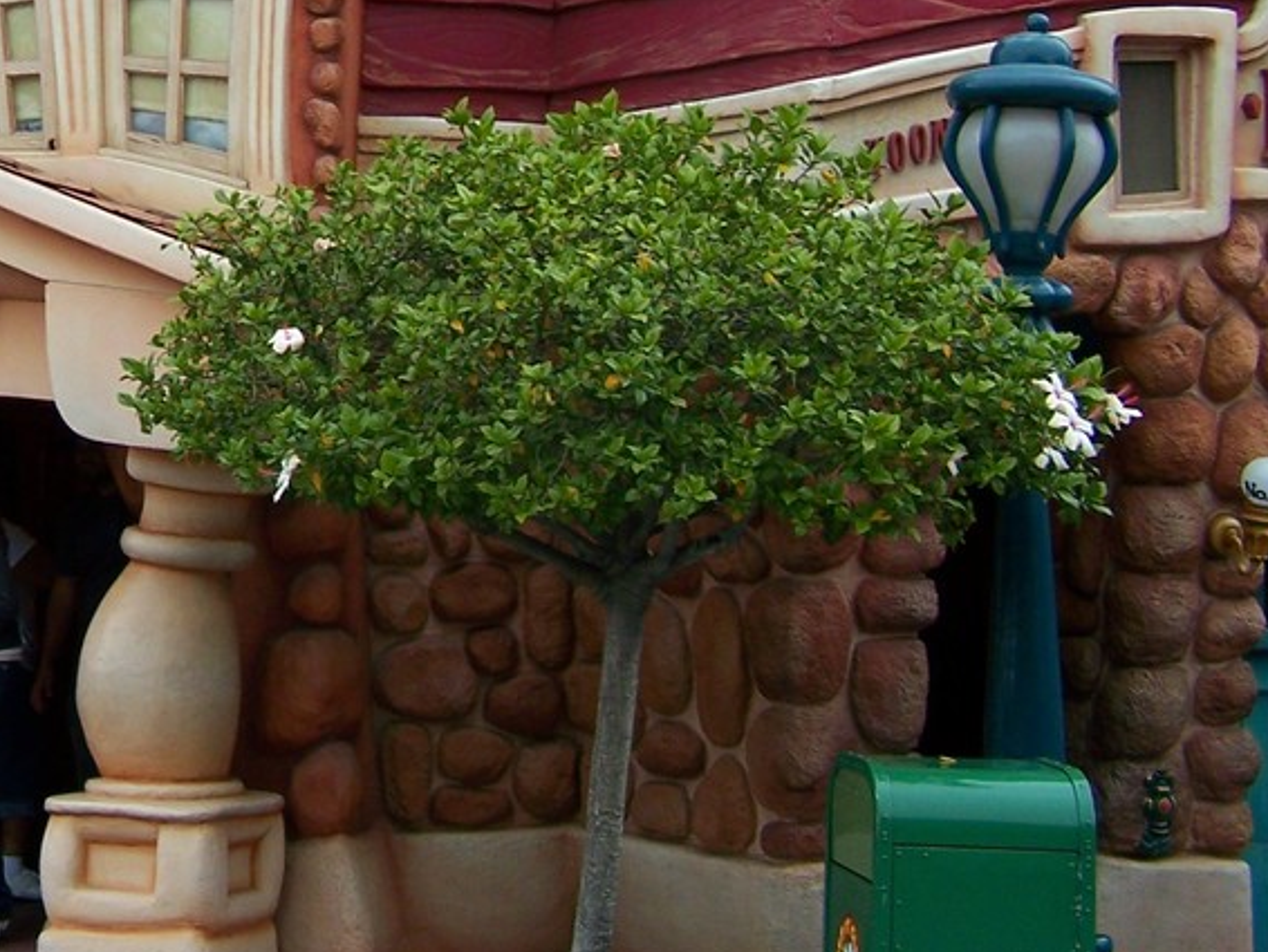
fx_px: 3152
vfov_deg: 17.0
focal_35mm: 86
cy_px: 106
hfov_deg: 21.8
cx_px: -38
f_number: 2.8
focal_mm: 6.3
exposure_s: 1/320
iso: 80
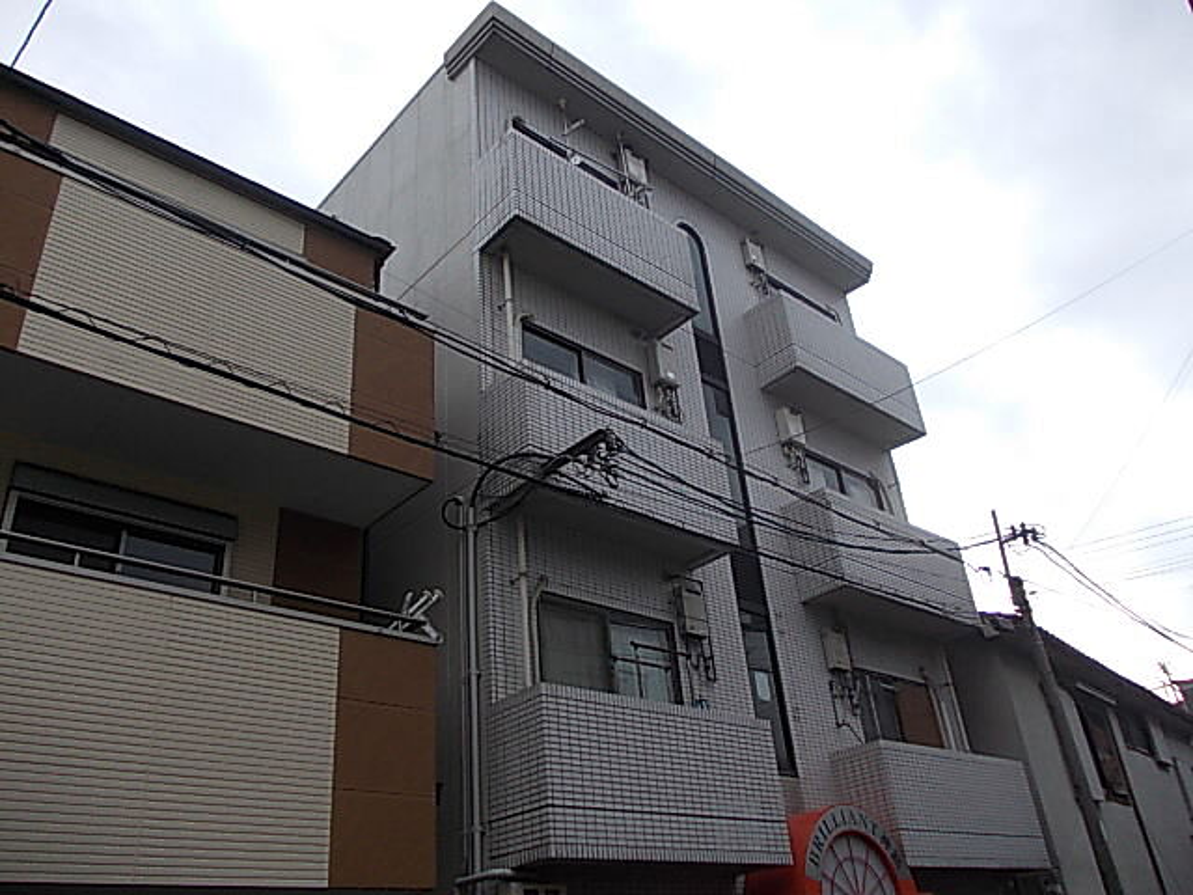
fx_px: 965
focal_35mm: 28
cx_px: 596
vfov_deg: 49.7
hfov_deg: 63.4
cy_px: 448
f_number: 5.4
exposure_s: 1/200
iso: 80
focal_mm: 4
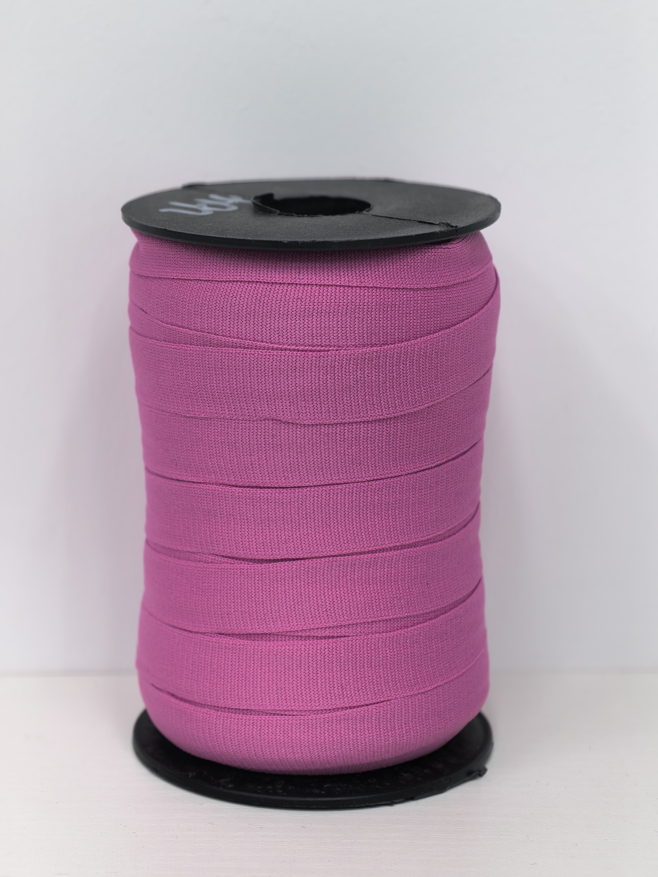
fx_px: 2256
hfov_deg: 16.6
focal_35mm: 89
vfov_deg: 22.0
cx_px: 329
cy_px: 438
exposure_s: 1/100
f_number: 2.4
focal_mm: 24.13
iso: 125
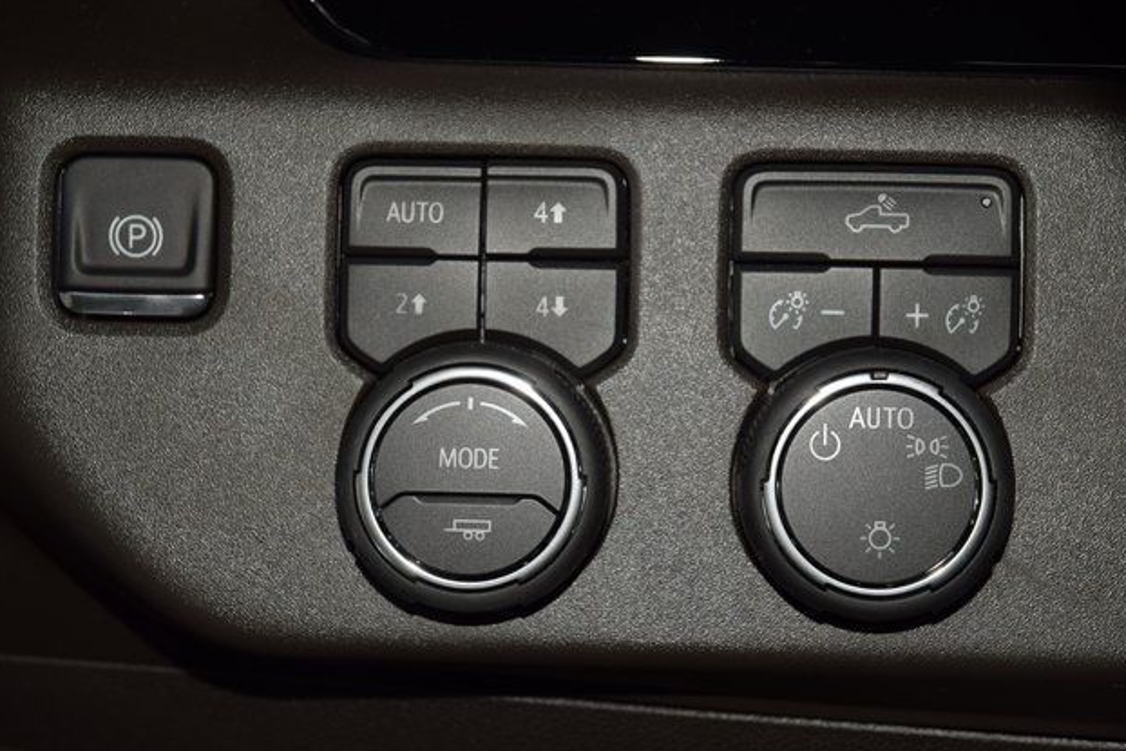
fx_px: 3379
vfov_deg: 12.7
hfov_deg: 18.9
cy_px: 374
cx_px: 556
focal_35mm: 108
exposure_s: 1/125
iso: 100
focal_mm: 70
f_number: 8
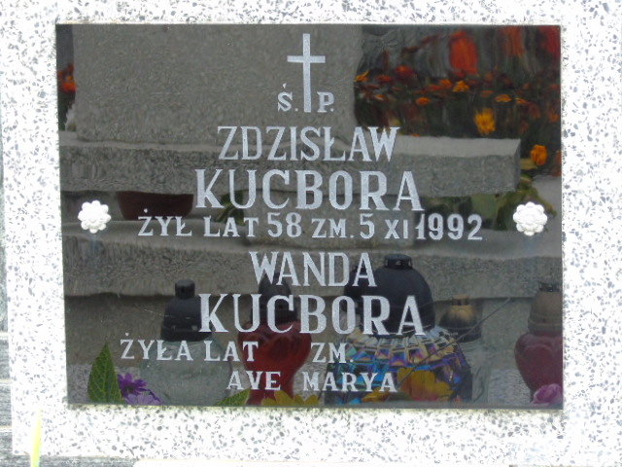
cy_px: 234
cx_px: 311
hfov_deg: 12.2
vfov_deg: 9.2
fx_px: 2911
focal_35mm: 162
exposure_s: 1/60
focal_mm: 29
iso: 500
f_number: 4.9
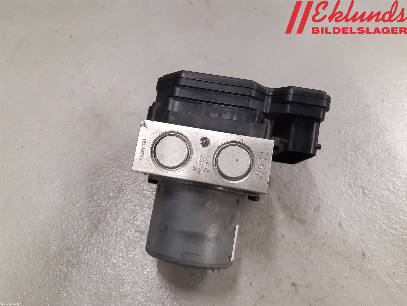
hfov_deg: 67.3
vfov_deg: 53.1
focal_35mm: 26
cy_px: 153
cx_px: 204
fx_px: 306
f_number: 1.7
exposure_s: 1/50
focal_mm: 3.93
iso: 200
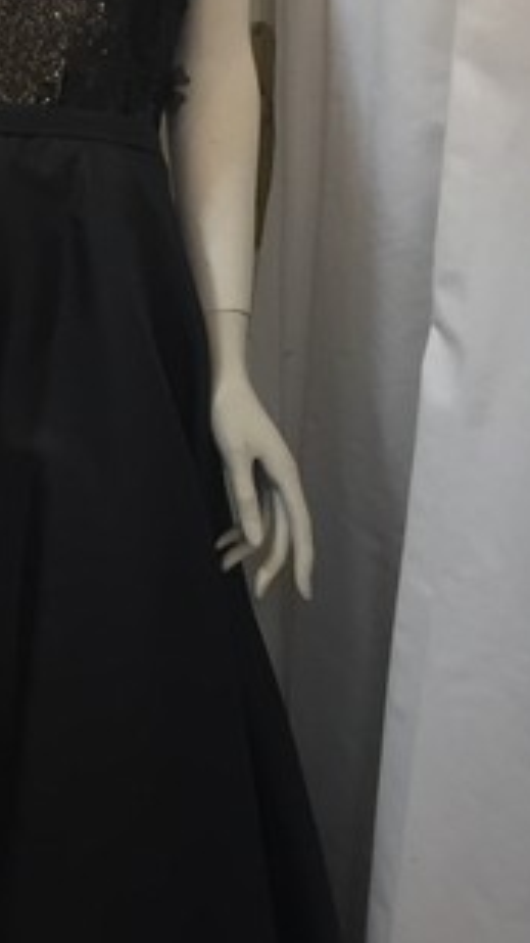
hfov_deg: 14.3
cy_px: 364
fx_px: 2051
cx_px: -77
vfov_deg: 25.8
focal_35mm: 82
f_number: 2.2
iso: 125
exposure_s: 1/33
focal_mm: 4.15
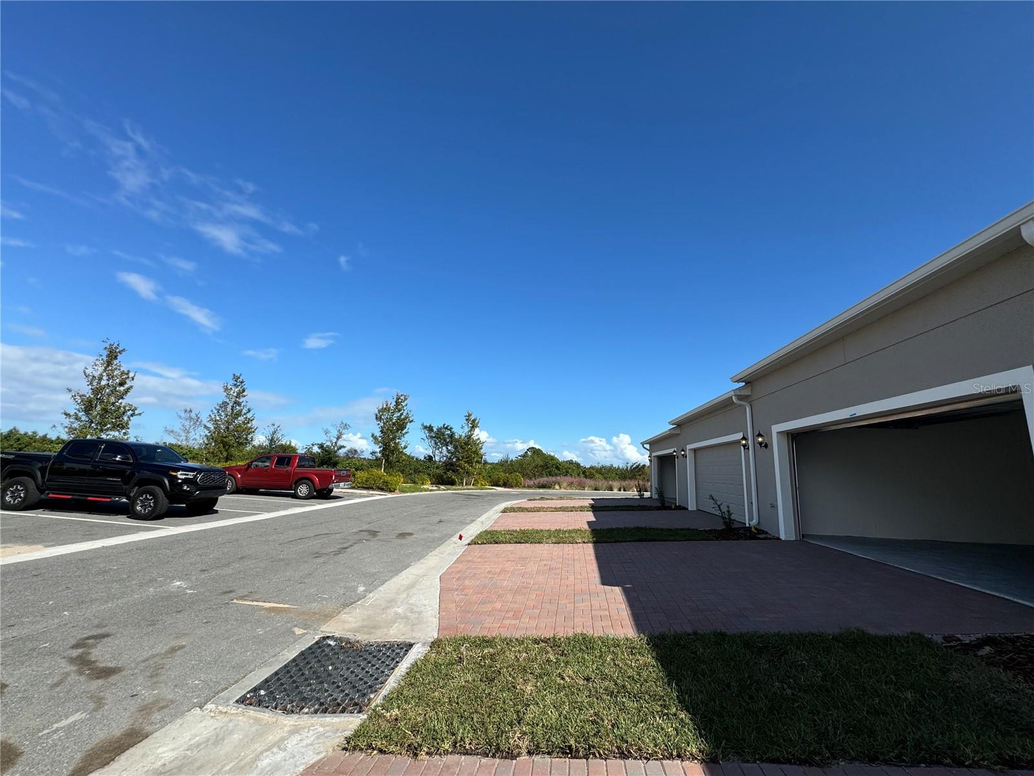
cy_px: 388
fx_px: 418
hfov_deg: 102.1
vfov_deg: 85.7
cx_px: 517
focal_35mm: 14
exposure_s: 1/2415
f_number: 2.2
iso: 50
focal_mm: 2.22
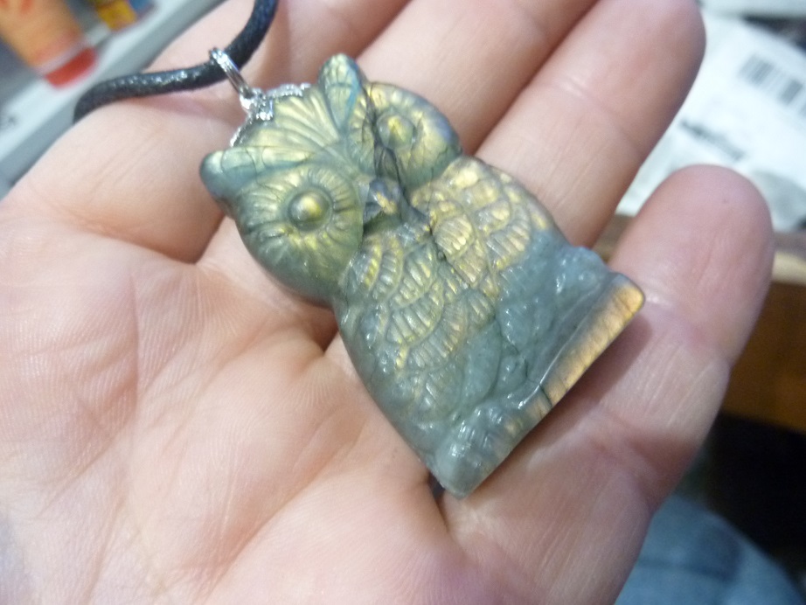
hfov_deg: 69.4
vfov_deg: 54.9
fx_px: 582
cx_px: 403
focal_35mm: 25
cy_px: 302
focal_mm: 4.1
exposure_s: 1/6
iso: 400
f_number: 3.3
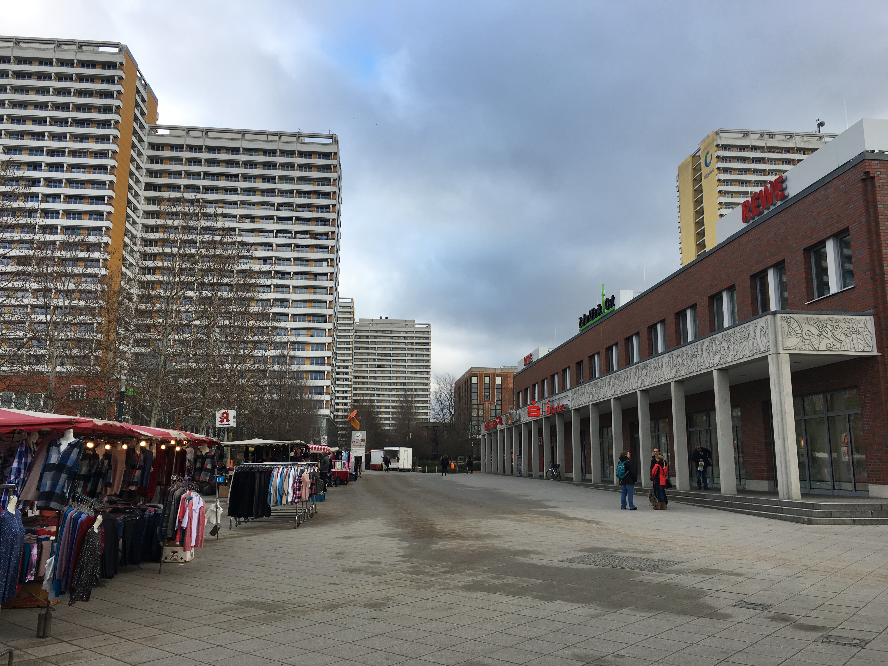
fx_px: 744
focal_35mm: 29
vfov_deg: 48.2
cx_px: 444
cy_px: 333
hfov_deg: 61.7
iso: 25
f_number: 2.2
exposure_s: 1/469
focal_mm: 4.15
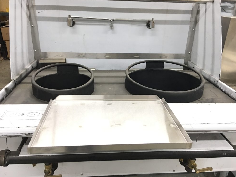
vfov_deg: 46.8
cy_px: 87
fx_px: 204
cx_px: 120
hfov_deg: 60.0
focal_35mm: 30
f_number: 2.2
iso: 80
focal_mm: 4.15
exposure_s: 1/10
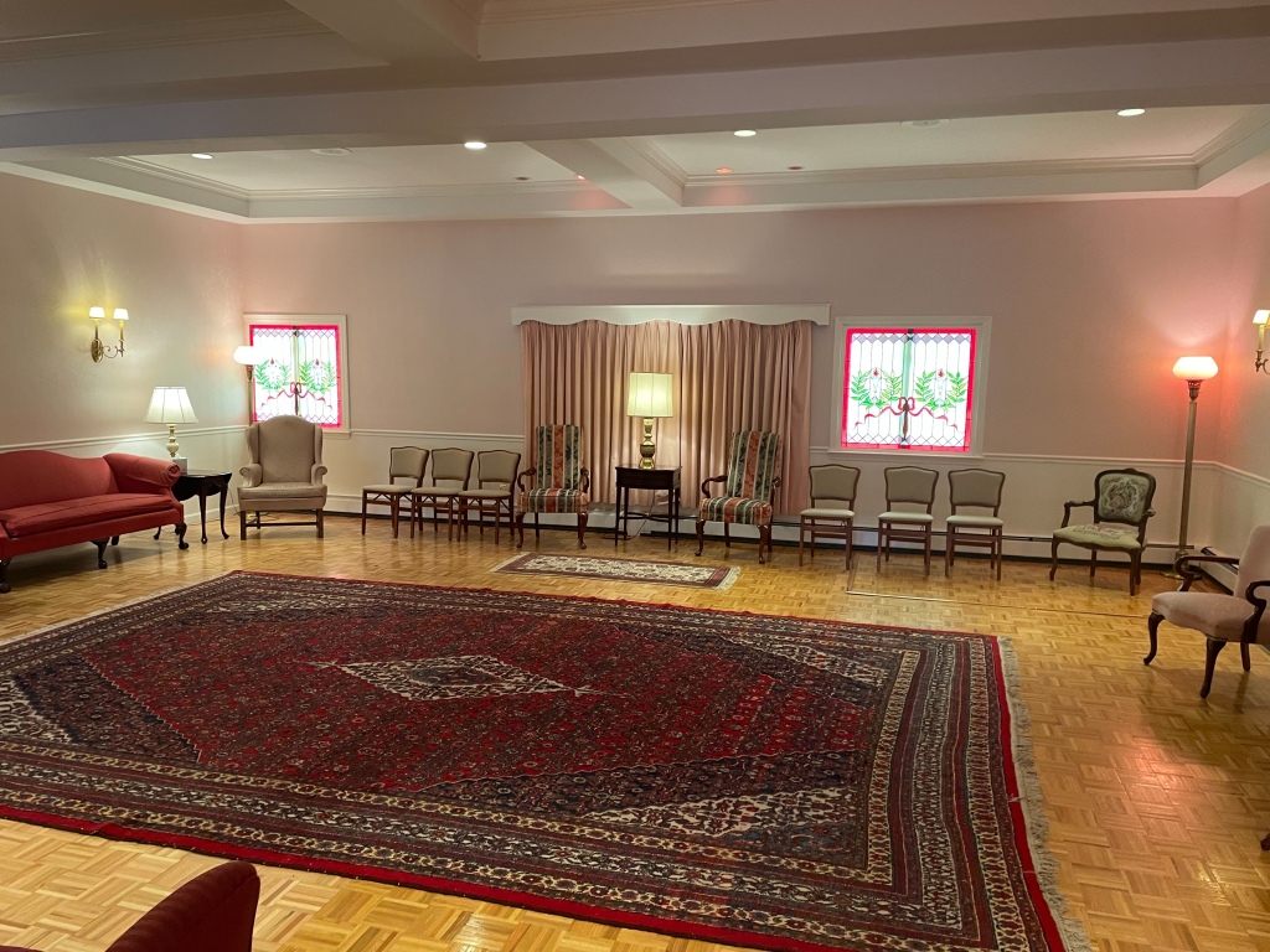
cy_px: 476
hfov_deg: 67.3
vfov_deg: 53.1
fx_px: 954
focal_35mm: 26
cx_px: 635
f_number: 1.6
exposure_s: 1/60
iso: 250
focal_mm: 4.2
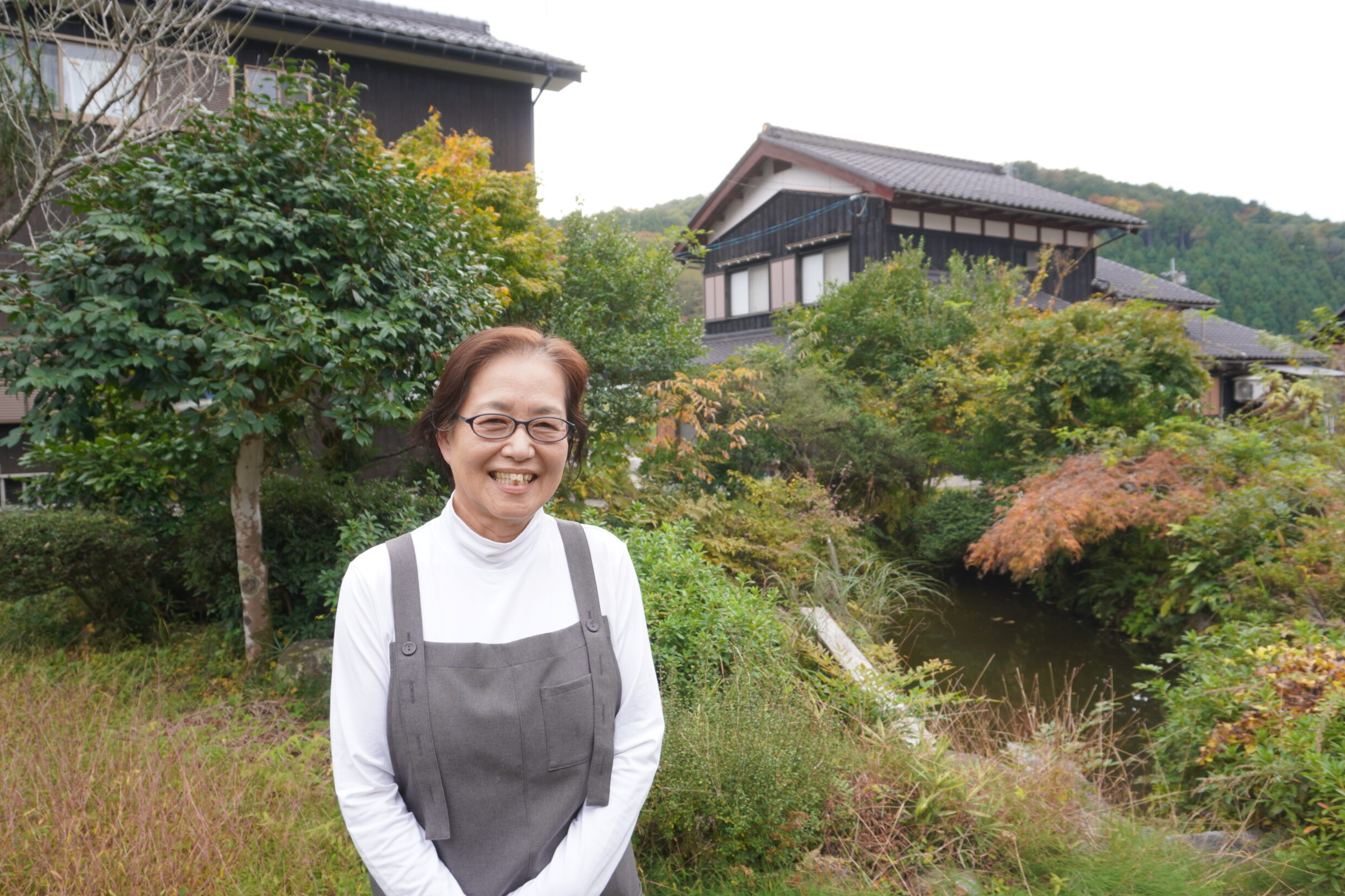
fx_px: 934
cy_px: 456
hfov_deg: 71.5
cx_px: 663
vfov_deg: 51.3
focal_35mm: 25
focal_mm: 16
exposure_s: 1/30
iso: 100
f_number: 5.6
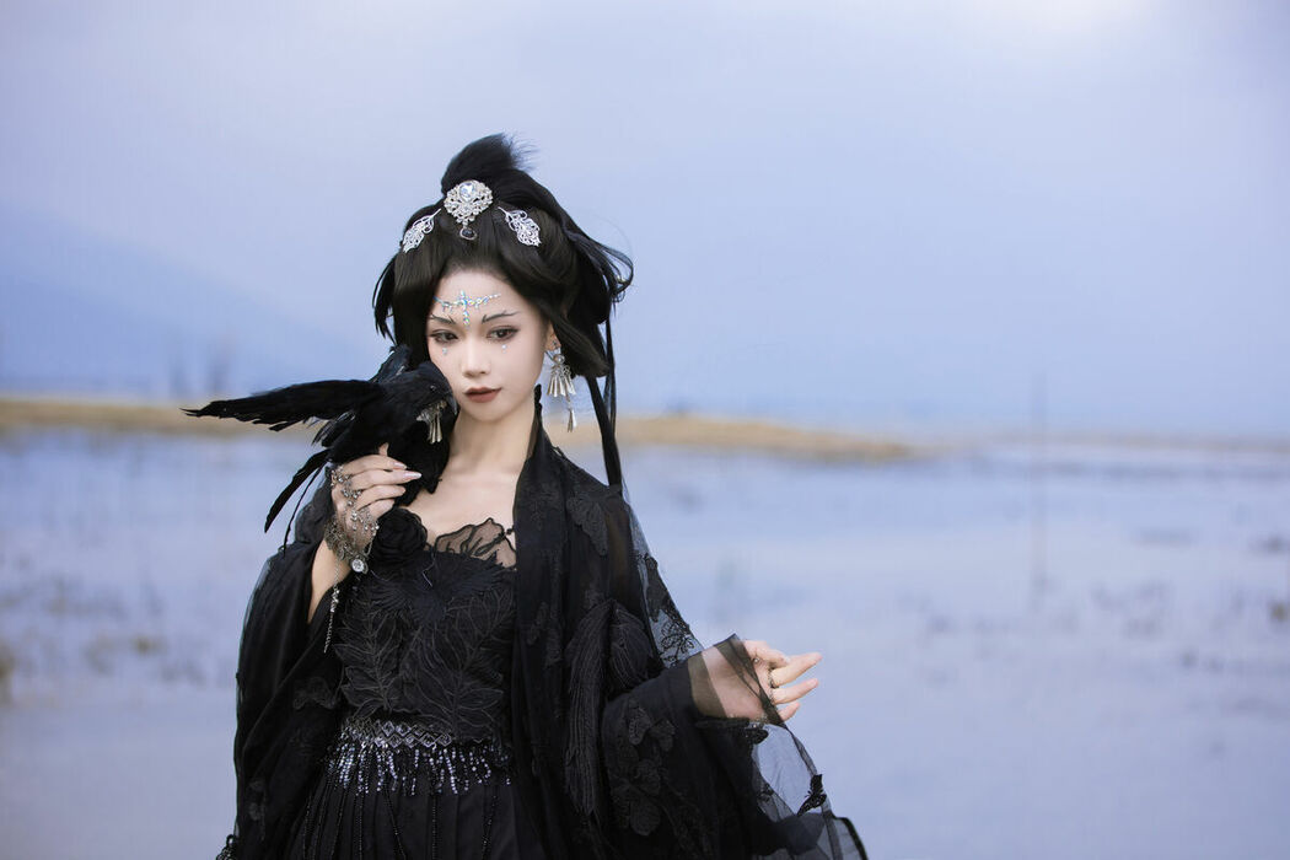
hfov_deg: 27.0
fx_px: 2687
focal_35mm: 75
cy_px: 430
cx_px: 645
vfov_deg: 18.2
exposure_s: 1/800
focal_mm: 75
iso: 125
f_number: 2.8
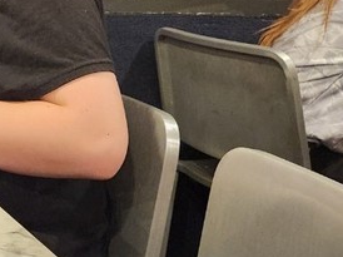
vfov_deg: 16.2
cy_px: -78
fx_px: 851
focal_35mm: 86
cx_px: -248
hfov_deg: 18.5
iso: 800
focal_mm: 5.4
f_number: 1.8
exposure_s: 1/60
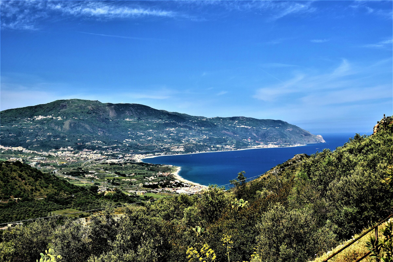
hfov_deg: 37.9
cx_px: 196
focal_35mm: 52
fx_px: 573
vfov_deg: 25.8
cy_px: 131
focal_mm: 35
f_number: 8
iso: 280
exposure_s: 1/250
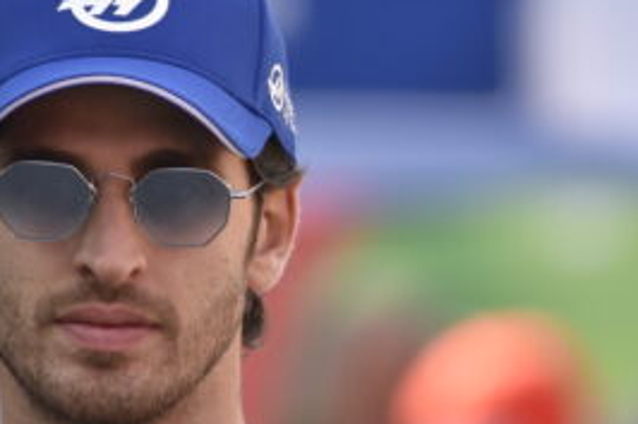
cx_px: 367
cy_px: 323
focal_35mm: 949
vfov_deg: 1.4
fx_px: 16807
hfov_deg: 2.2
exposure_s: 1/800
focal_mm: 400
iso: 500
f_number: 5.6
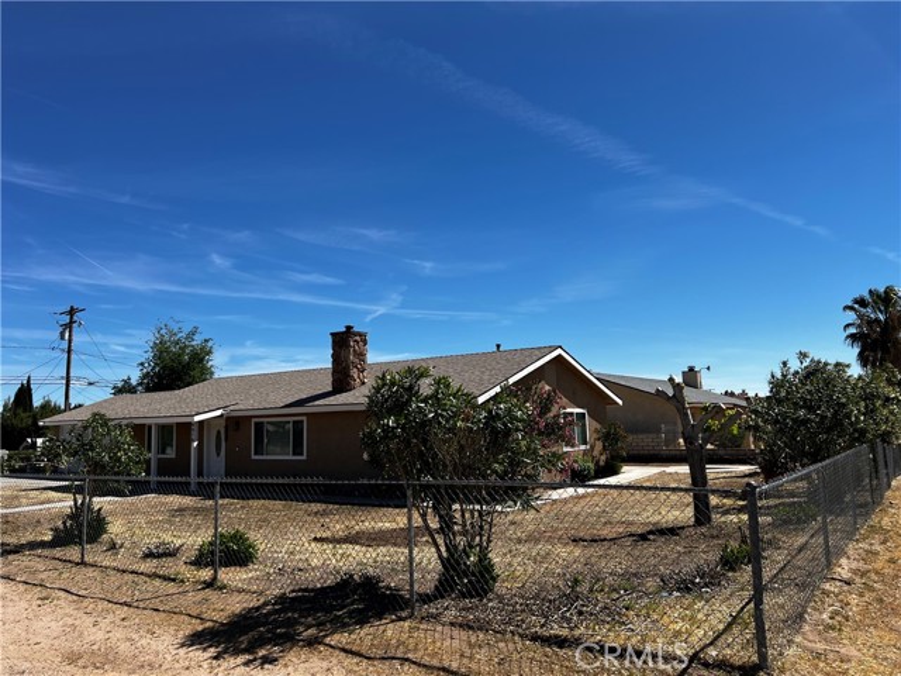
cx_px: 450
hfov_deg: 67.3
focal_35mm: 26
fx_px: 677
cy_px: 338
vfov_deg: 53.1
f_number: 1.5
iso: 50
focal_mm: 5.7
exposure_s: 1/5587
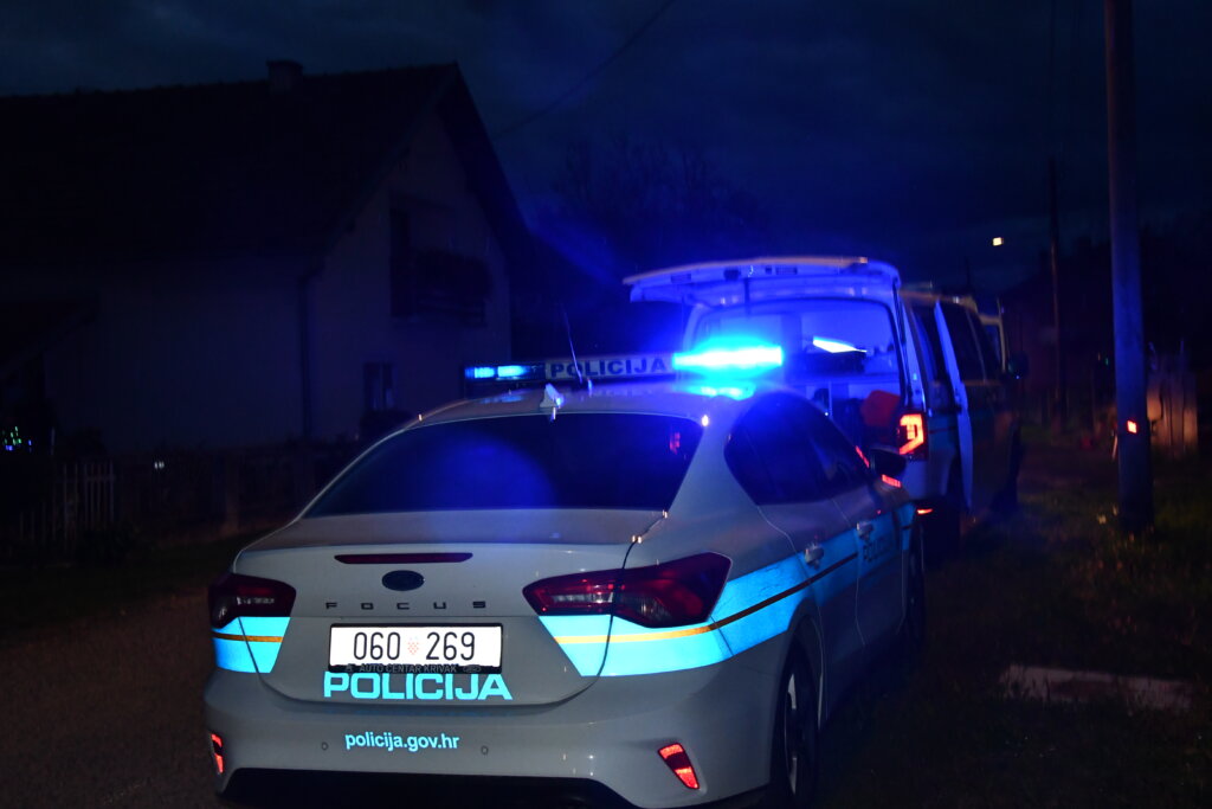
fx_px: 1549
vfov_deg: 29.3
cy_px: 404
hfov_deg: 42.7
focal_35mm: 46
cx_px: 606
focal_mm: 31
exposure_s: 1/80
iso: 3200
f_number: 7.1
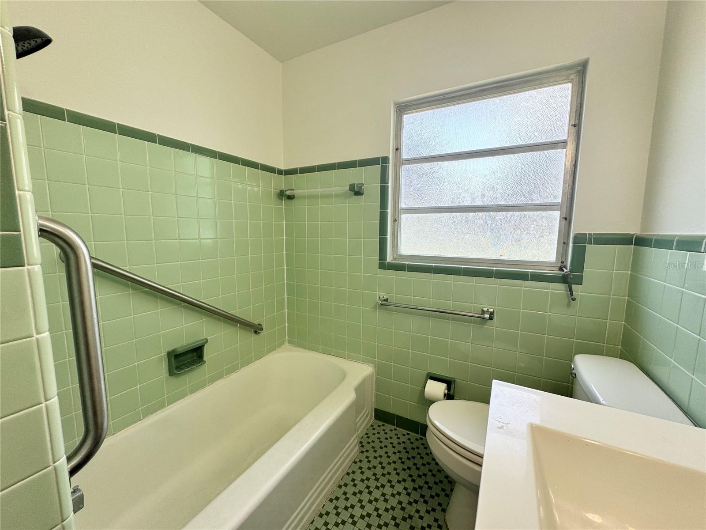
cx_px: 353
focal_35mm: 14
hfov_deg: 102.1
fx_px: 286
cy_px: 265
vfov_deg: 85.7
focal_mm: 2.22
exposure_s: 1/120
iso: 64
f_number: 2.2
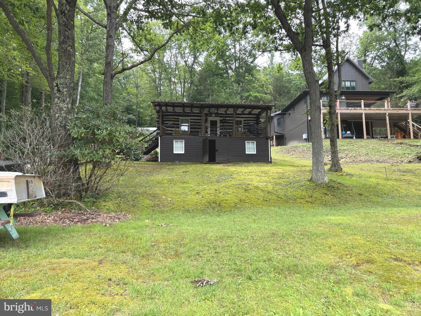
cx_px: 210
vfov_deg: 56.8
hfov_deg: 71.6
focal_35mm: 24
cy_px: 158
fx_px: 292
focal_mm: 6.76
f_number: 1.78
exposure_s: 1/457
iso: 80
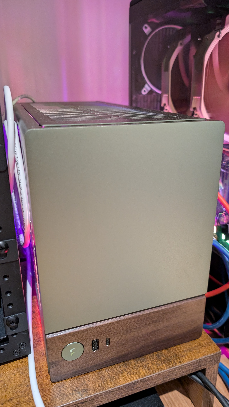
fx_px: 291
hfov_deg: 42.8
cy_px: 199
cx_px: 128
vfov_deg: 69.8
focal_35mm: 27
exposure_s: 1/44
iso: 942
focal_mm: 6.9
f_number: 1.68
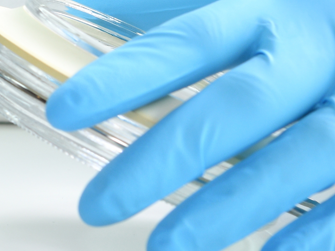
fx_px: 3203
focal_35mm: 331
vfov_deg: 4.4
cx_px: -261
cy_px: -186
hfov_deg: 5.9
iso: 200
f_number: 8
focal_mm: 60
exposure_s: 1/30
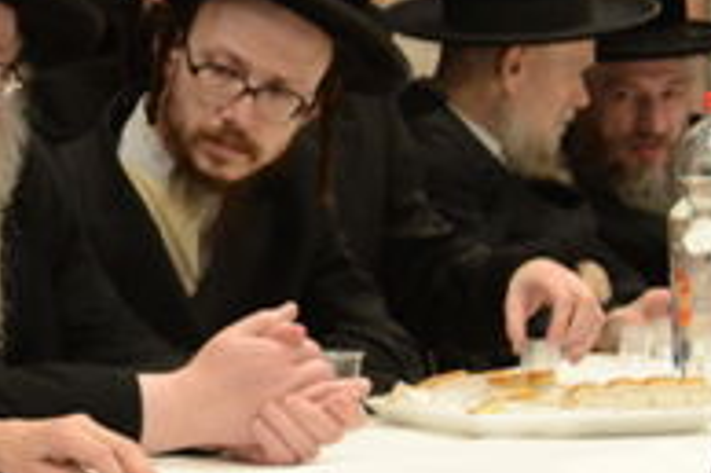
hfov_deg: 10.0
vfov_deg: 7.4
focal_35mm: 185
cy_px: 112
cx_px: -887
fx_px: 3651
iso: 1600
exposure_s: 1/160
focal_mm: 35
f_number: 5.6
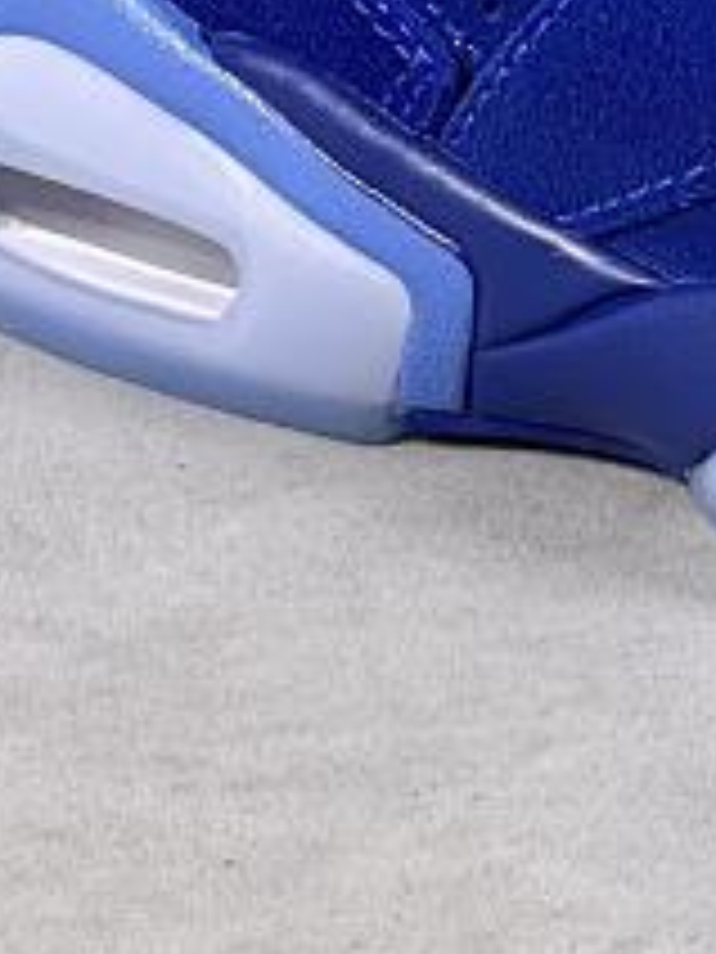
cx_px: 1216
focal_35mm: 265
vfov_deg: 7.2
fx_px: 7308
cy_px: -994
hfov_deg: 5.5
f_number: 2
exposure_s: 1/245
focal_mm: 6
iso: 20
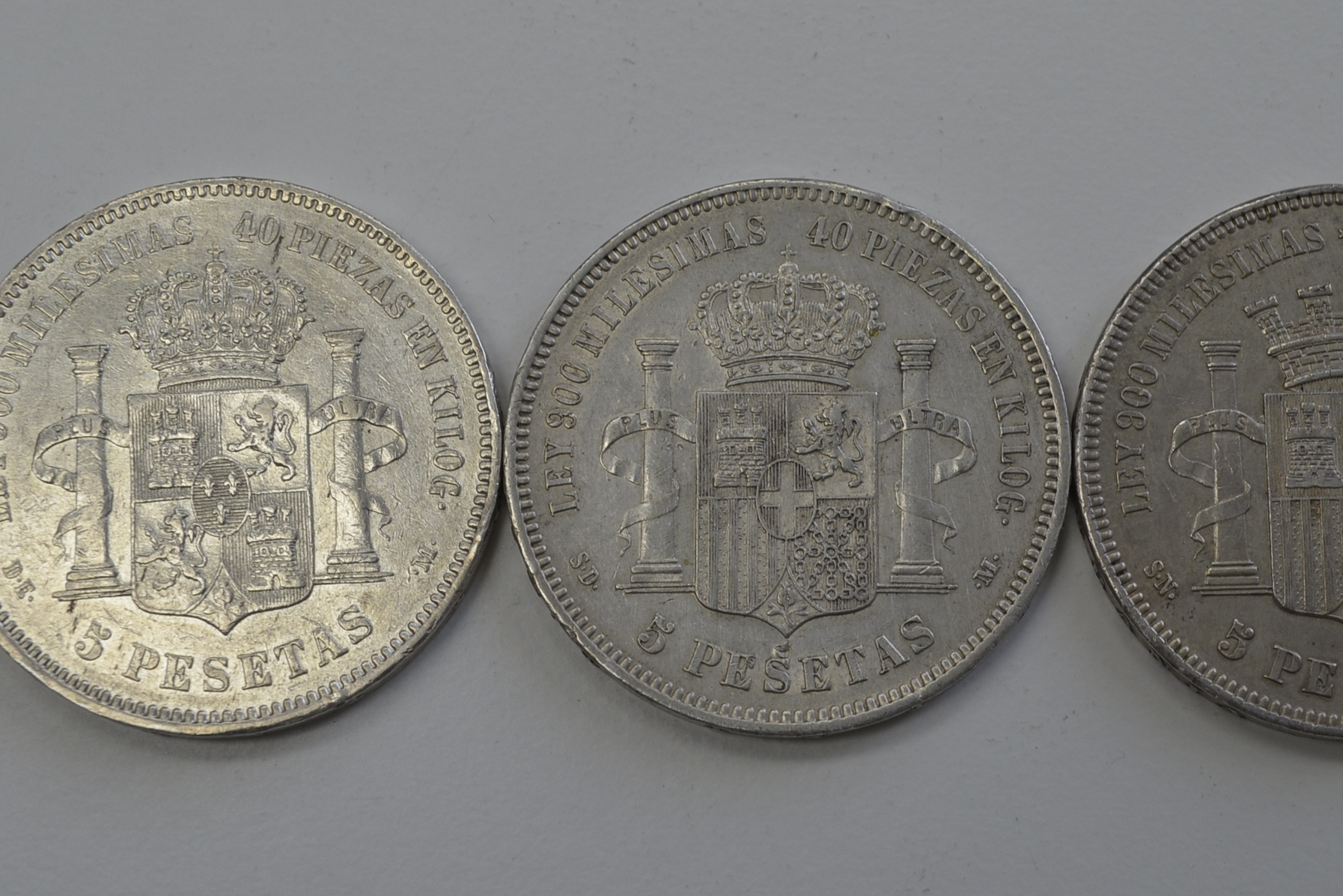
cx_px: 787
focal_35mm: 74
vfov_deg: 18.4
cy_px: 478
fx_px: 2760
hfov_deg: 27.3
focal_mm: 36
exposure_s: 1/60
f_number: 8
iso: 220
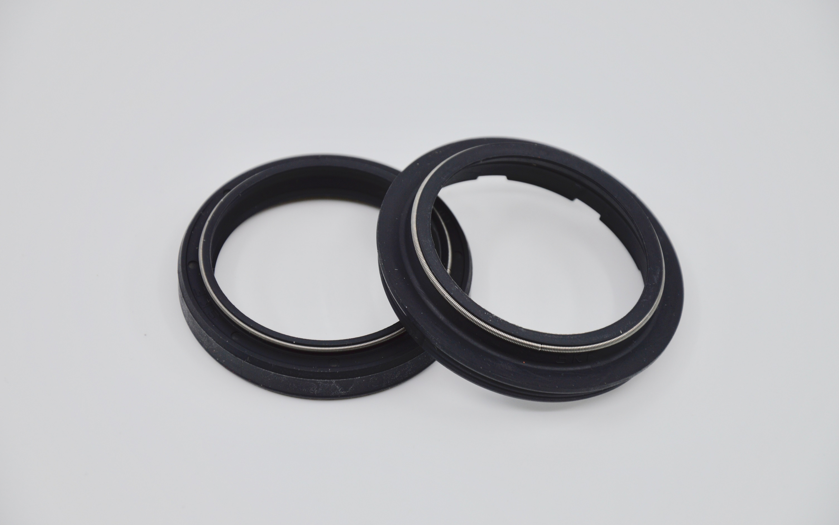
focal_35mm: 161
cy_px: 258
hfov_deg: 13.0
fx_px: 3670
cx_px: 420
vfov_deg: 8.2
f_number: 6.3
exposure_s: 1/160
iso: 100
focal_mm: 105
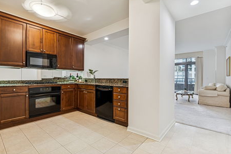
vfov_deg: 70.4
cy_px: 79
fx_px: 109
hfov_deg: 93.2
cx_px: 111
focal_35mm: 17
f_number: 8
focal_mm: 16
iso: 320
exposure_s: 1/25
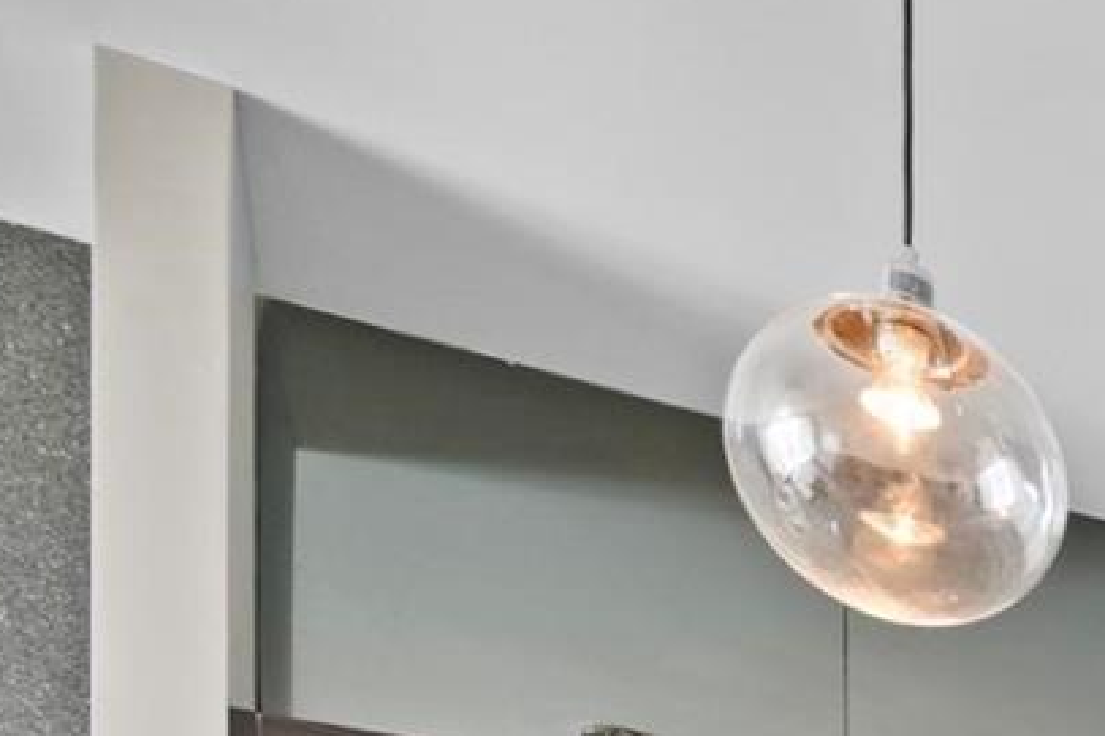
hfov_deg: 20.6
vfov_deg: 17.9
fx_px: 1810
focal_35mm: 59
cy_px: 1363
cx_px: 2088
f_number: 8
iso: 250
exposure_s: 1
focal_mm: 10
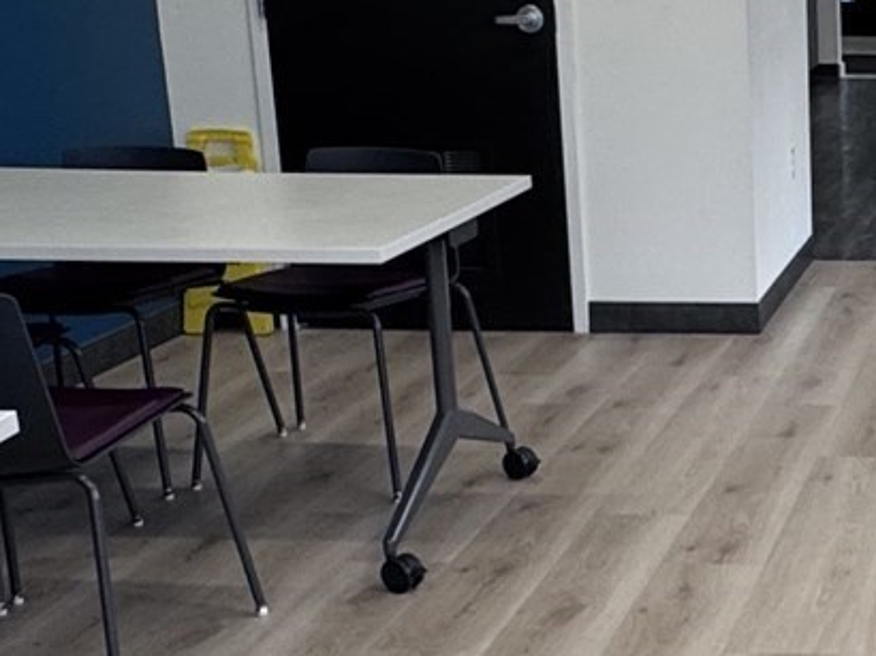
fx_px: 1770
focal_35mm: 70
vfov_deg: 21.0
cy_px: 355
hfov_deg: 24.7
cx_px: 1092
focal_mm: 2.22
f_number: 2.2
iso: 80
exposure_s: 1/99
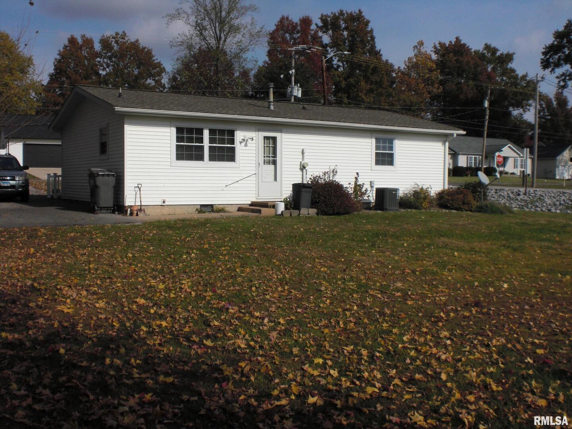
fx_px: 628
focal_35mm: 38
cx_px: 286
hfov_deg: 49.0
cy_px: 214
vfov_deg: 37.7
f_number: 5.6
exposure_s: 1/1250
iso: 64
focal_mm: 6.3
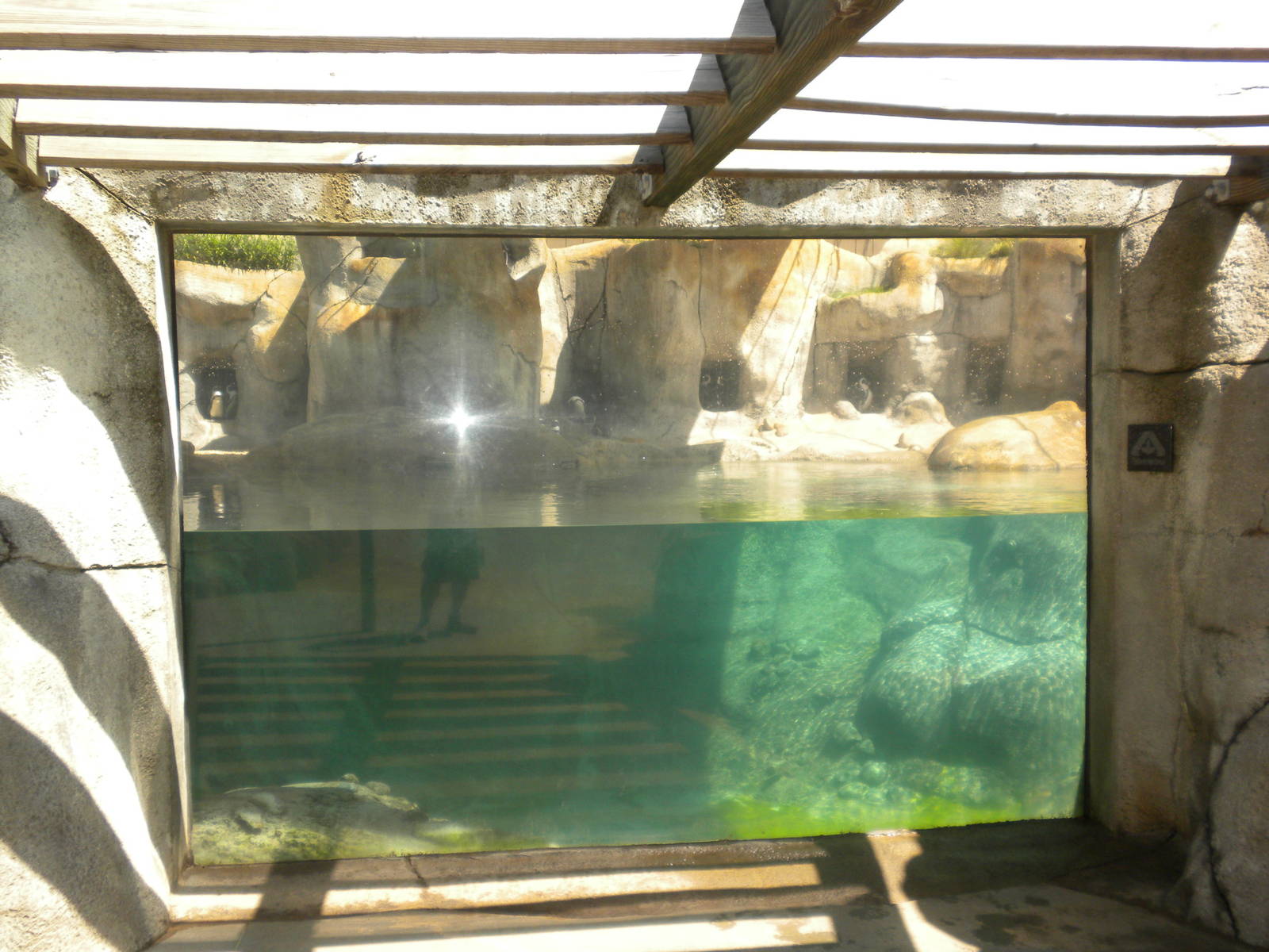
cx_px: 634
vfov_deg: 38.7
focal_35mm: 37
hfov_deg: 50.1
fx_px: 1356
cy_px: 476
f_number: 3.5
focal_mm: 6.6
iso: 90
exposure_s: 1/326
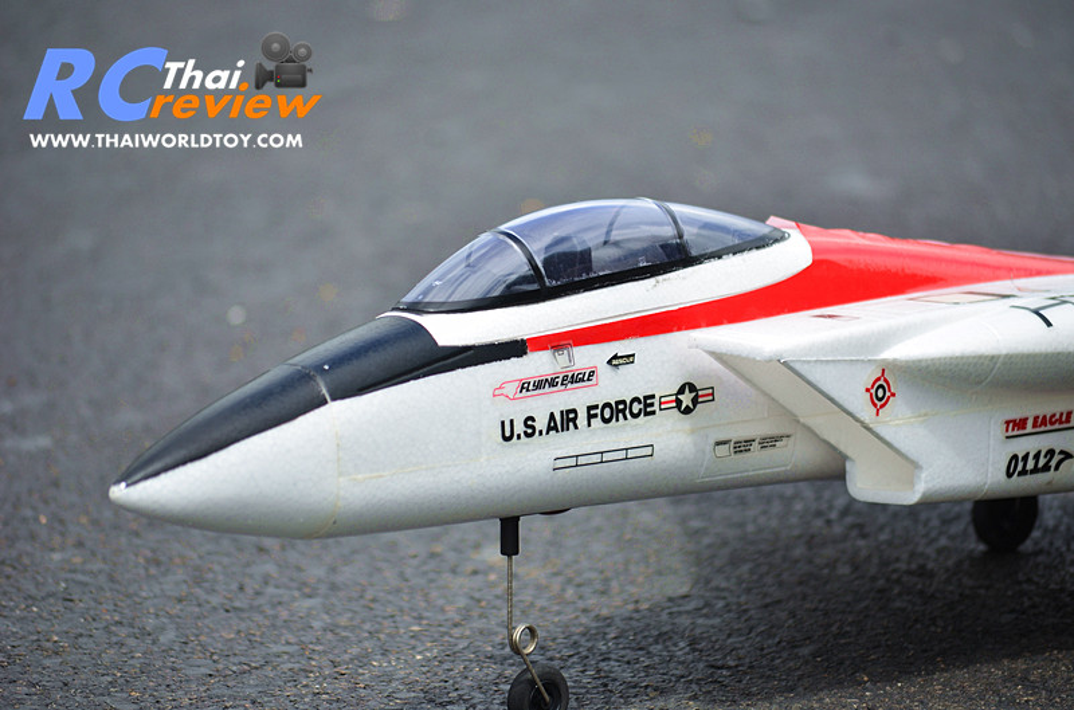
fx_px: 6472
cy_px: 355
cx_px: 537
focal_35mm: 218
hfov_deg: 9.5
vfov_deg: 6.3
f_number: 5
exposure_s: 1/400
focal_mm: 145
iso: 100
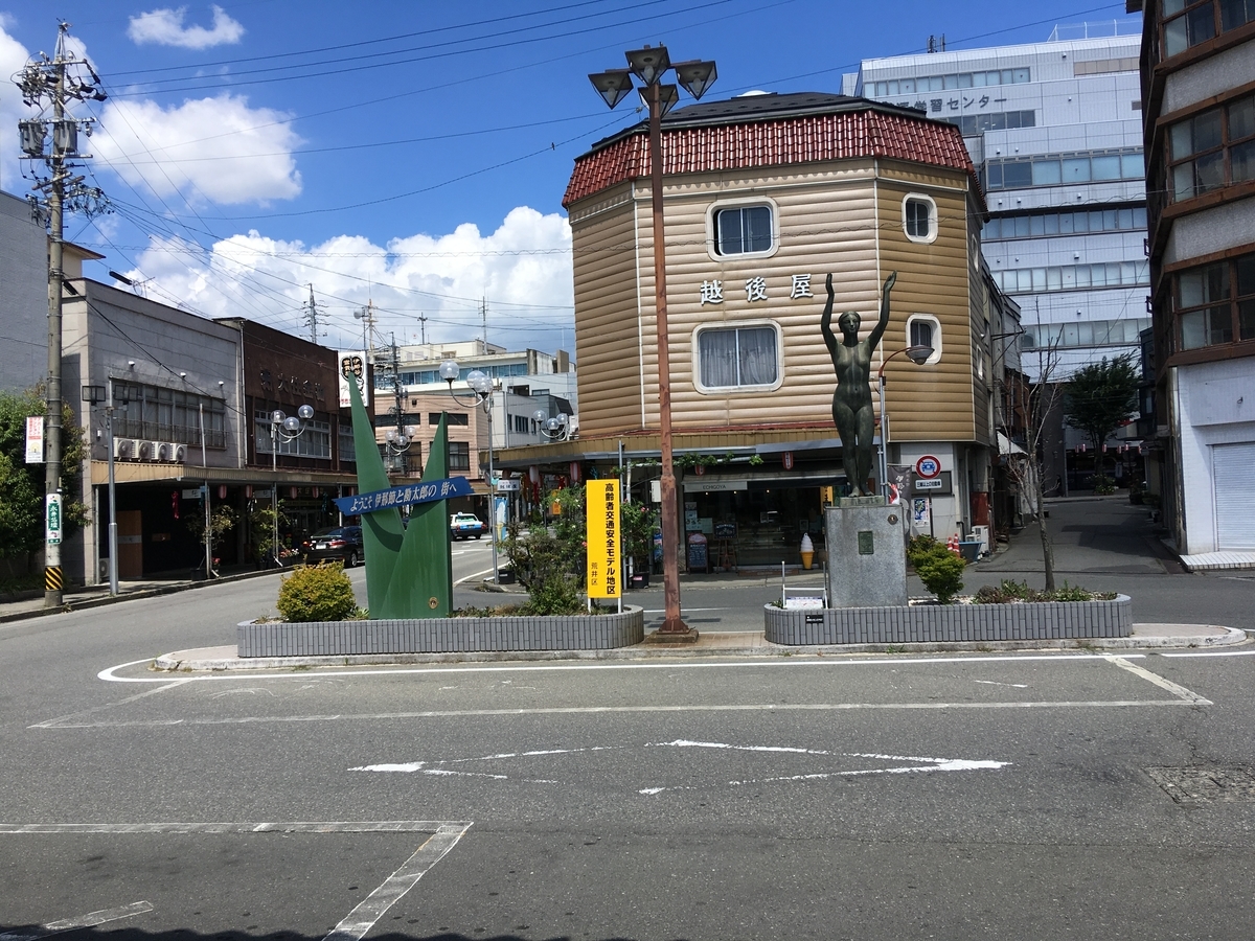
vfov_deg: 48.2
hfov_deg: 61.7
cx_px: 628
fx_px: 1051
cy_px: 470
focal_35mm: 29
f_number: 2.2
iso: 25
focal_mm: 4.15
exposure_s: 1/1570
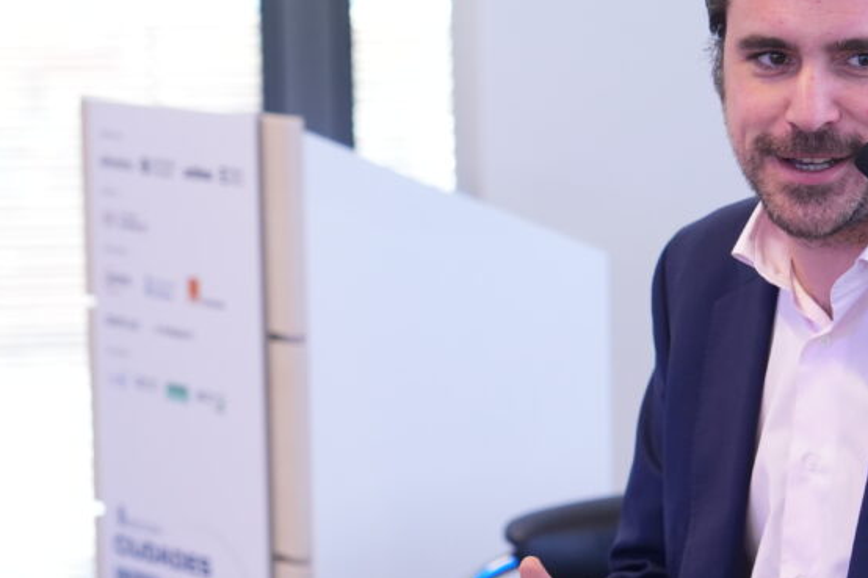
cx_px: 796
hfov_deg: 11.0
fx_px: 4459
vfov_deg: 7.4
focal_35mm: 185
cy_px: 356
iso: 1000
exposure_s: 1/200
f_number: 2.8
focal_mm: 67
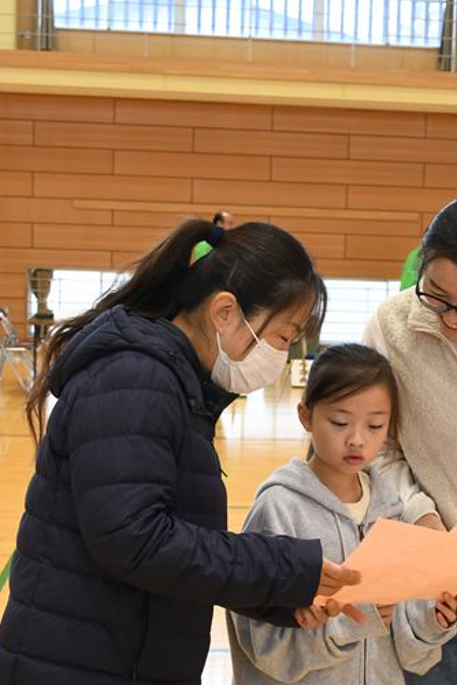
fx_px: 1333
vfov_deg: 28.8
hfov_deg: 19.2
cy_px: 397
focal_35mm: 70
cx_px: 387
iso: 1000
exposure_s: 1/160
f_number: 5
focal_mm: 26
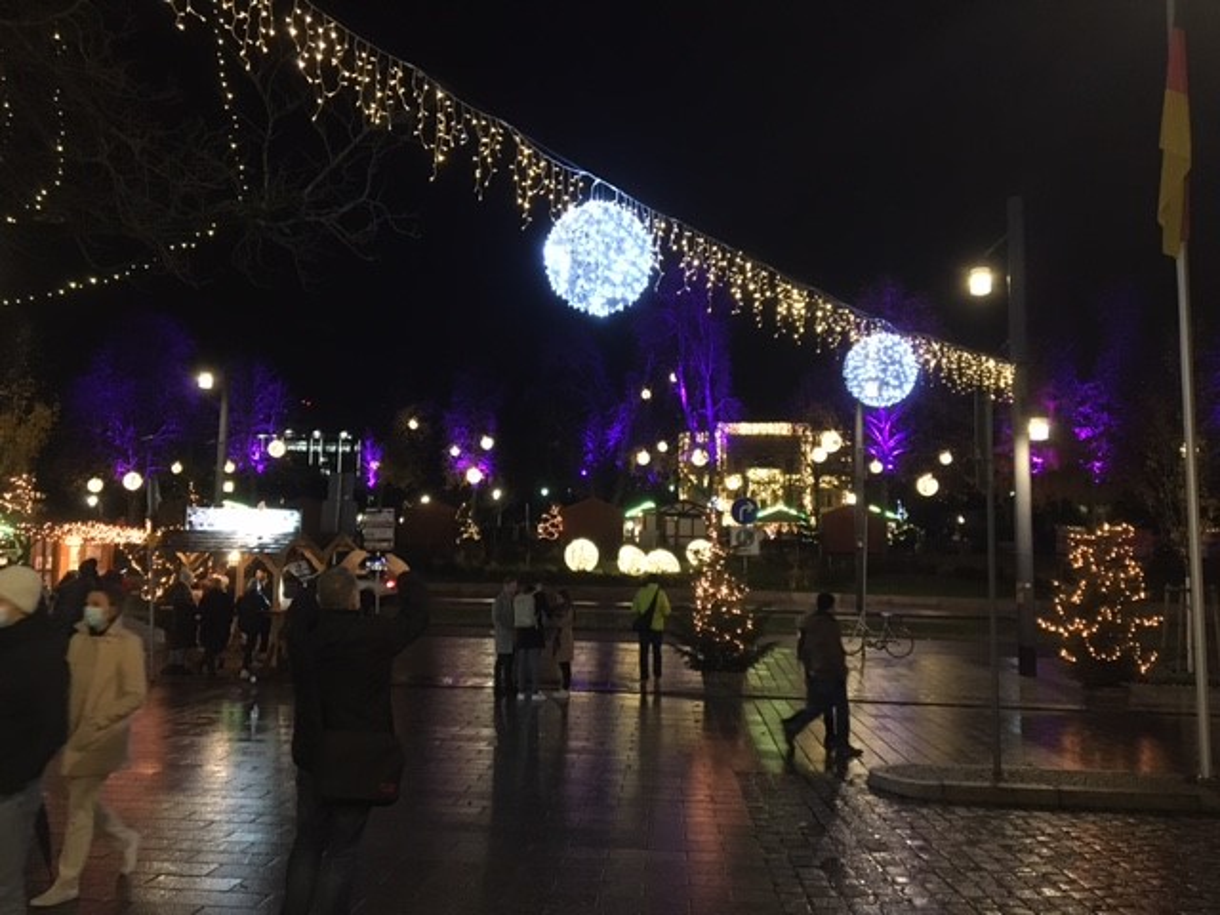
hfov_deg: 61.7
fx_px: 1022
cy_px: 458
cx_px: 610
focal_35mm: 29
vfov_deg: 48.2
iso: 250
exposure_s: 1/17
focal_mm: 4.15
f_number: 2.2
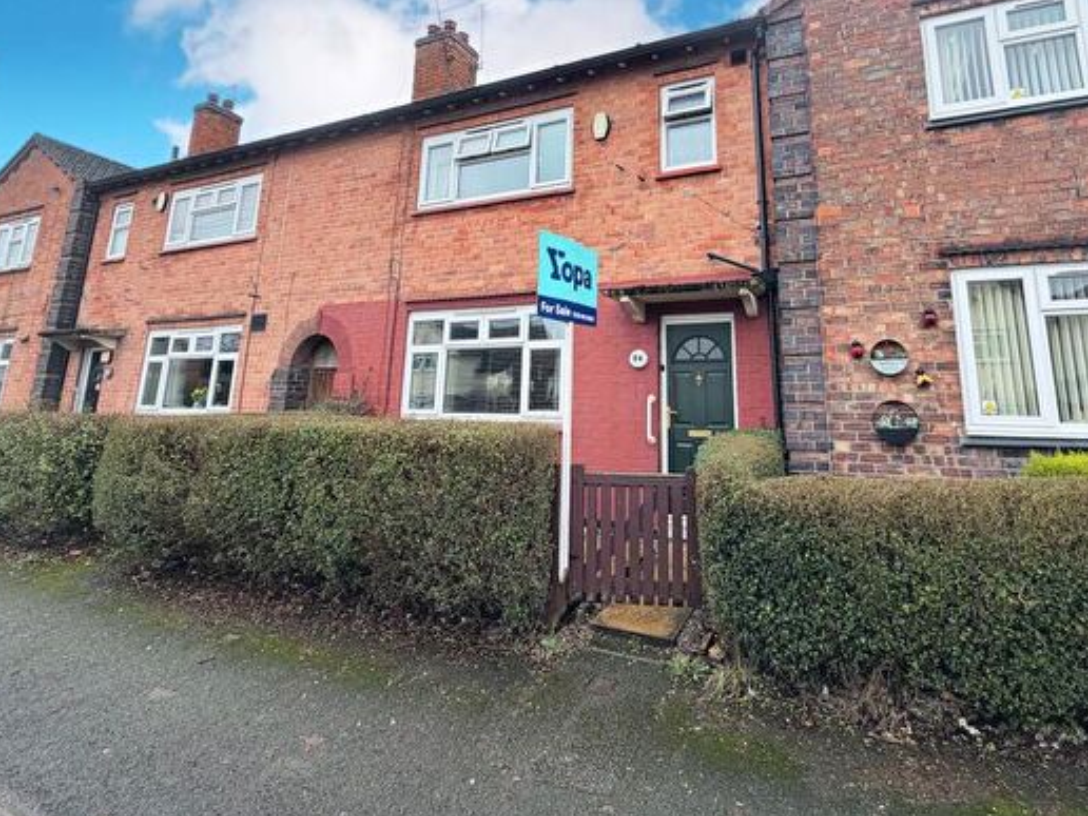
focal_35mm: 19
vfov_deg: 67.1
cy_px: 281
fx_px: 597
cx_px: 611
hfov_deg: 84.3
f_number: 2.2
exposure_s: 1/569
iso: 40
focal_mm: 2.22
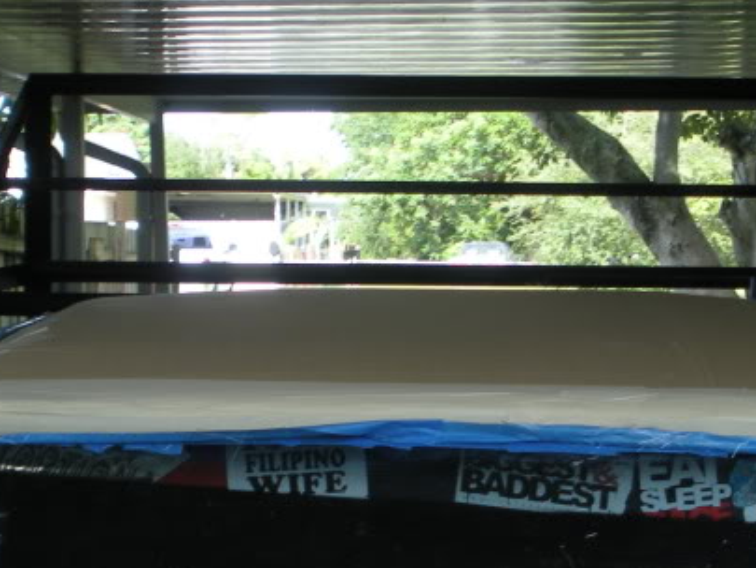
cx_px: 450
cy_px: 327
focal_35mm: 91
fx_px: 1988
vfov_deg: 16.2
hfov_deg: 21.5
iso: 64
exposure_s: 1/84
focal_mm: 6.3
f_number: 3.5
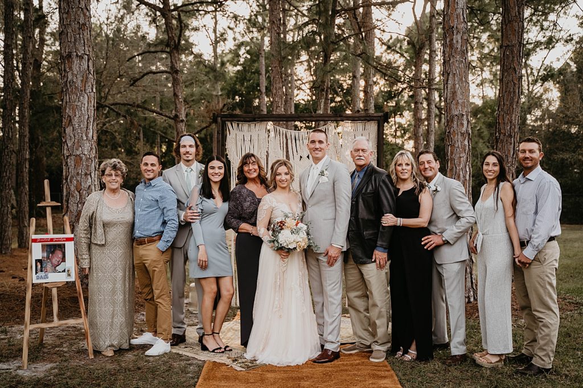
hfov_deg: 47.4
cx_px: 292
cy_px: 194
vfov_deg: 32.6
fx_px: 664
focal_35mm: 41
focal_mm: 41
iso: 400
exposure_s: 1/320
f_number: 2.8
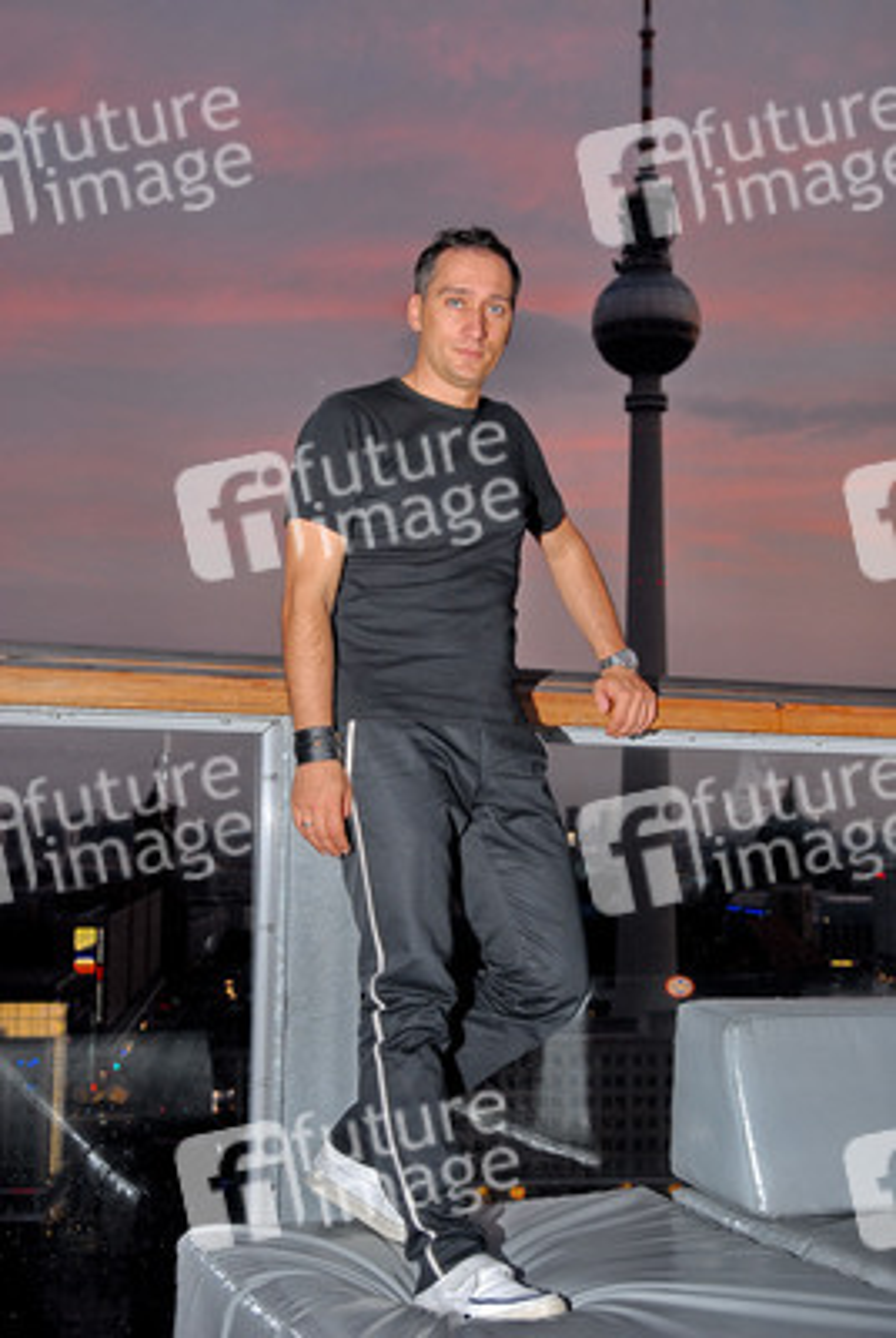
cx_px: 448
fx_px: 1786
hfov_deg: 28.2
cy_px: 669
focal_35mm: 48
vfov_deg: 41.1
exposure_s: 1/100
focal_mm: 32
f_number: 5
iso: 320
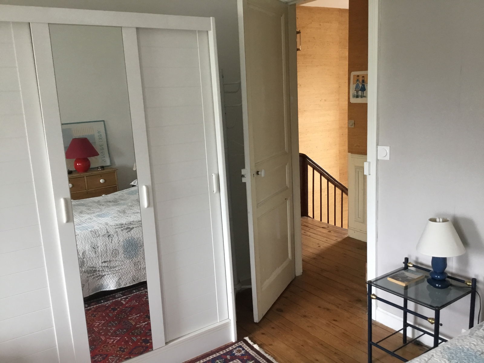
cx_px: 242
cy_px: 182
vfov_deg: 45.4
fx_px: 433
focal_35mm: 31
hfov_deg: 58.4
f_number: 2.4
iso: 125
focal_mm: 3.3
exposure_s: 1/33
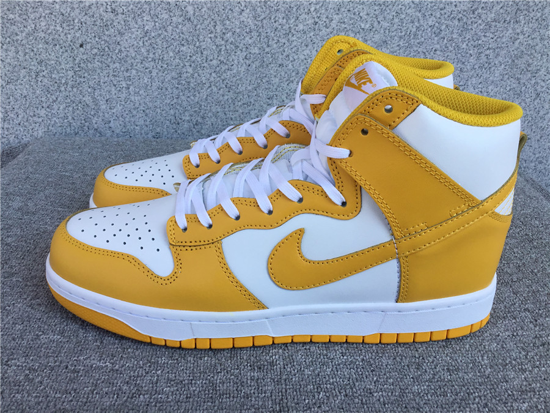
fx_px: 493
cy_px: 206
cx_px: 275
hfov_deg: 58.4
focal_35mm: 31
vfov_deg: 45.4
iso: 25
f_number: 2.4
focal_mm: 3.3
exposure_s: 1/590
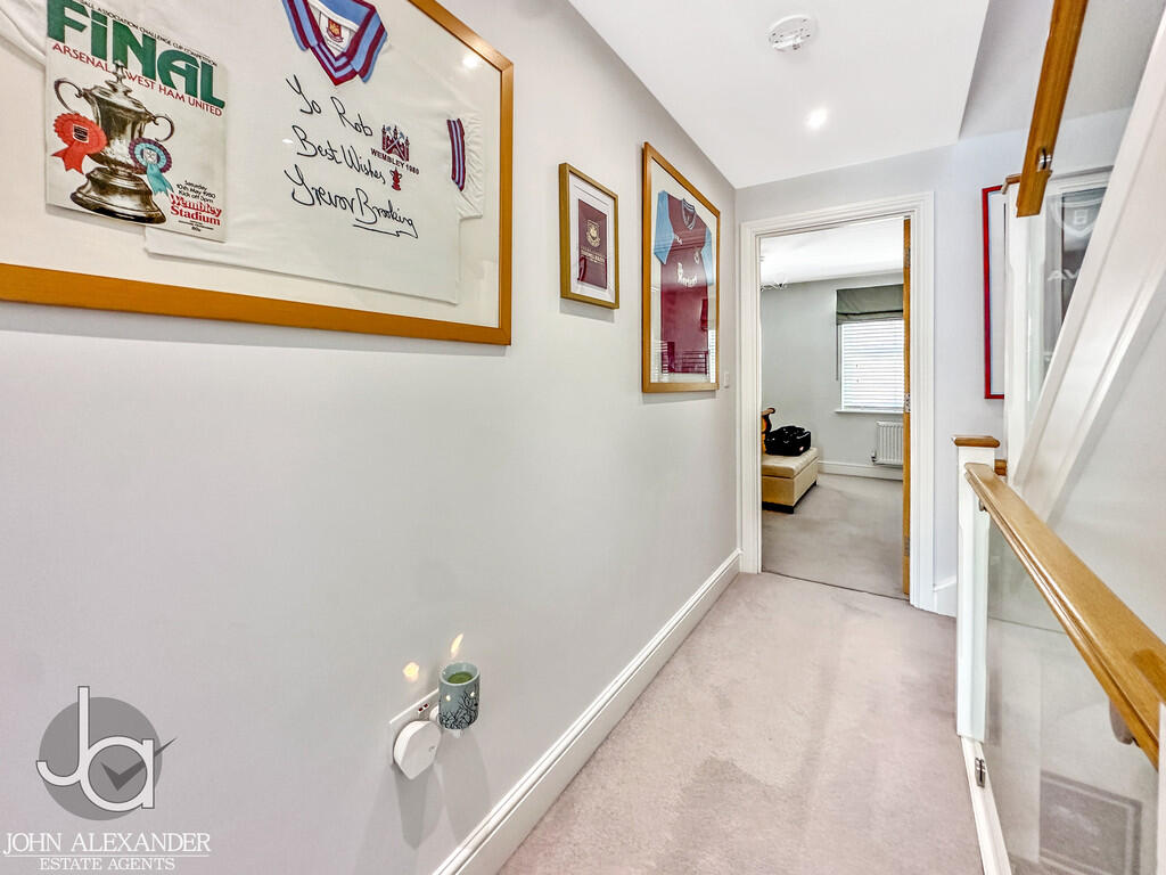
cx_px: 583
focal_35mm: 14
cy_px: 438
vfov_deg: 85.7
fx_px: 472
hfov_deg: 102.1
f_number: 2.2
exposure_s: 1/50
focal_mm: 2.22
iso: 200
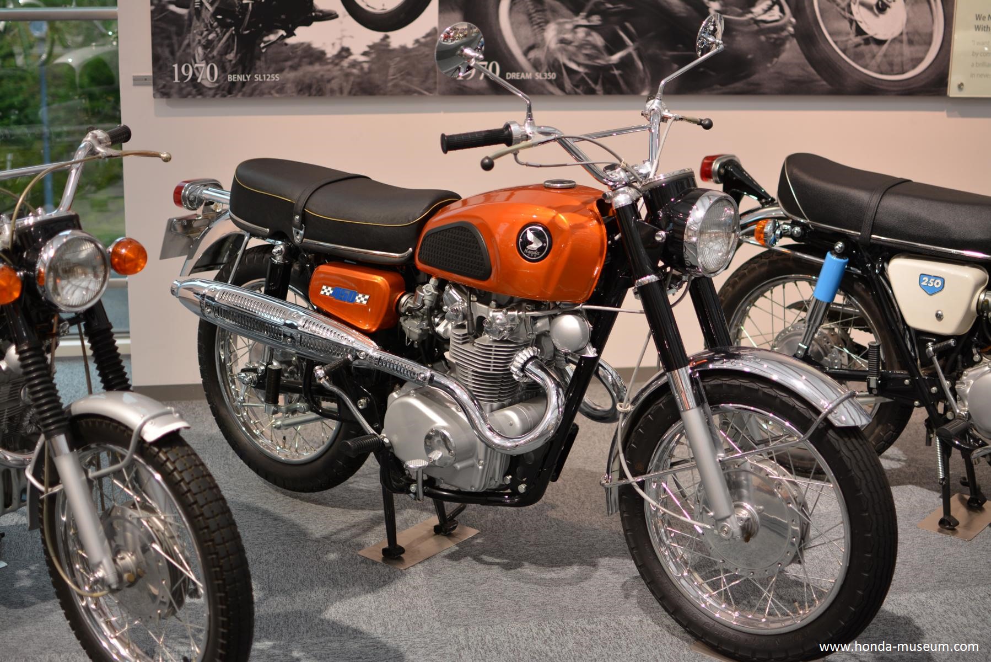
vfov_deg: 25.8
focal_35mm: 52
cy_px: 331
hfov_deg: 37.8
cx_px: 496
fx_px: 1446
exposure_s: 1/60
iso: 200
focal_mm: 35
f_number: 2
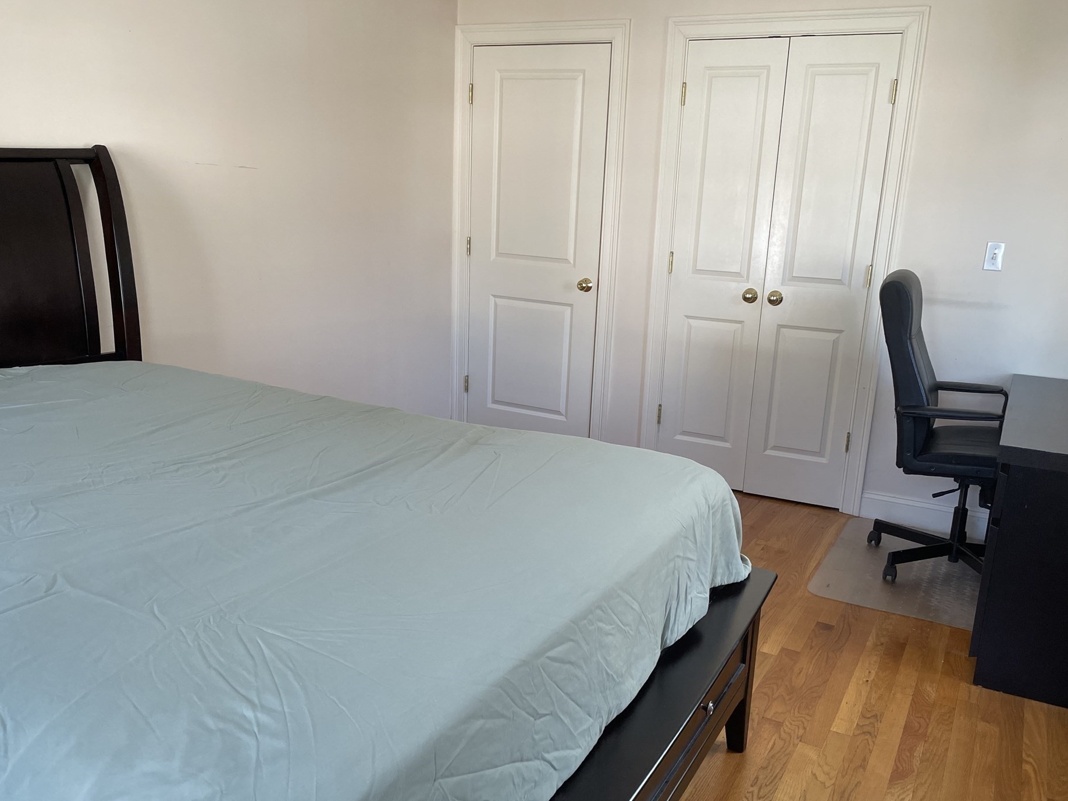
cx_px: 583
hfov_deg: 61.5
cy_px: 445
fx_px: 895
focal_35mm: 29
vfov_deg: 48.1
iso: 125
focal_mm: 4.2
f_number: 1.6
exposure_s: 1/121
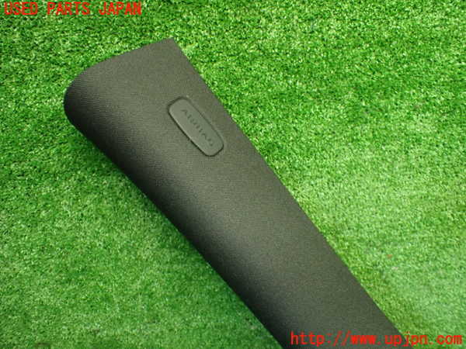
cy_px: 174
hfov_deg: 60.0
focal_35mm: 30
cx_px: 233
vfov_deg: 46.8
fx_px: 404
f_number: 2.3
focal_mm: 5.4
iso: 800
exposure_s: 1/125
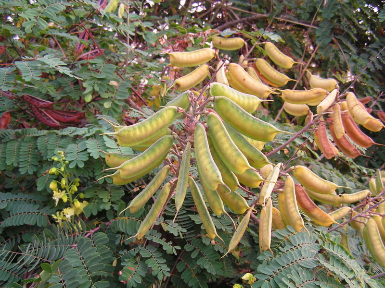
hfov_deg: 49.0
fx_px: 423
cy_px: 144
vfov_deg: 37.7
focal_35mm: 38
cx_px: 192
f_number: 2.8
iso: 50
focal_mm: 6.3
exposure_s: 1/40
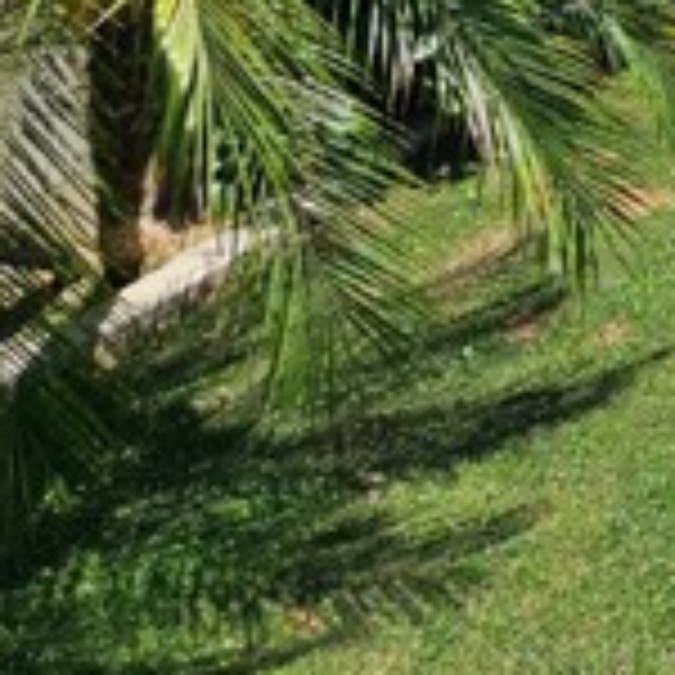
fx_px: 1081
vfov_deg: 28.2
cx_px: 1026
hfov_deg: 25.5
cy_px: -216
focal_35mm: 49
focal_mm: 2.2
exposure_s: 1/2271
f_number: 2.2
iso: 50
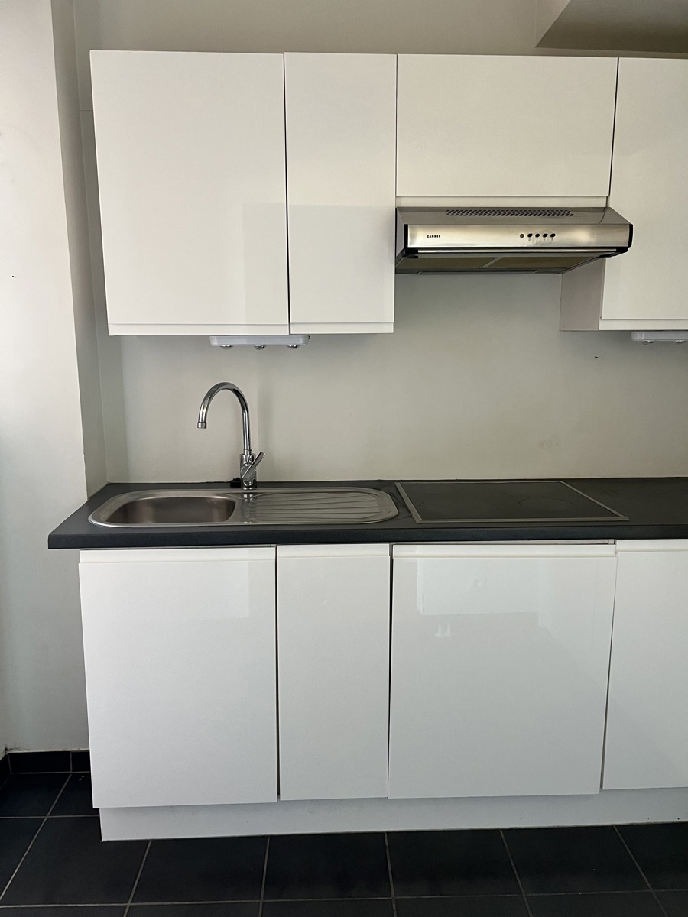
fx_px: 689
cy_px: 458
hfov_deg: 53.1
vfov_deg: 67.3
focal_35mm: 26
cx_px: 344
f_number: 1.5
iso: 320
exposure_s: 1/60
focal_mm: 5.7
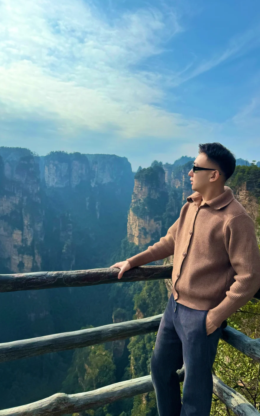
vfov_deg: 70.4
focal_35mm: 26
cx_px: 157
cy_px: 205
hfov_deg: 47.3
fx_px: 295
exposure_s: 1/9009
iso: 80
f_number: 1.78
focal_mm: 6.86
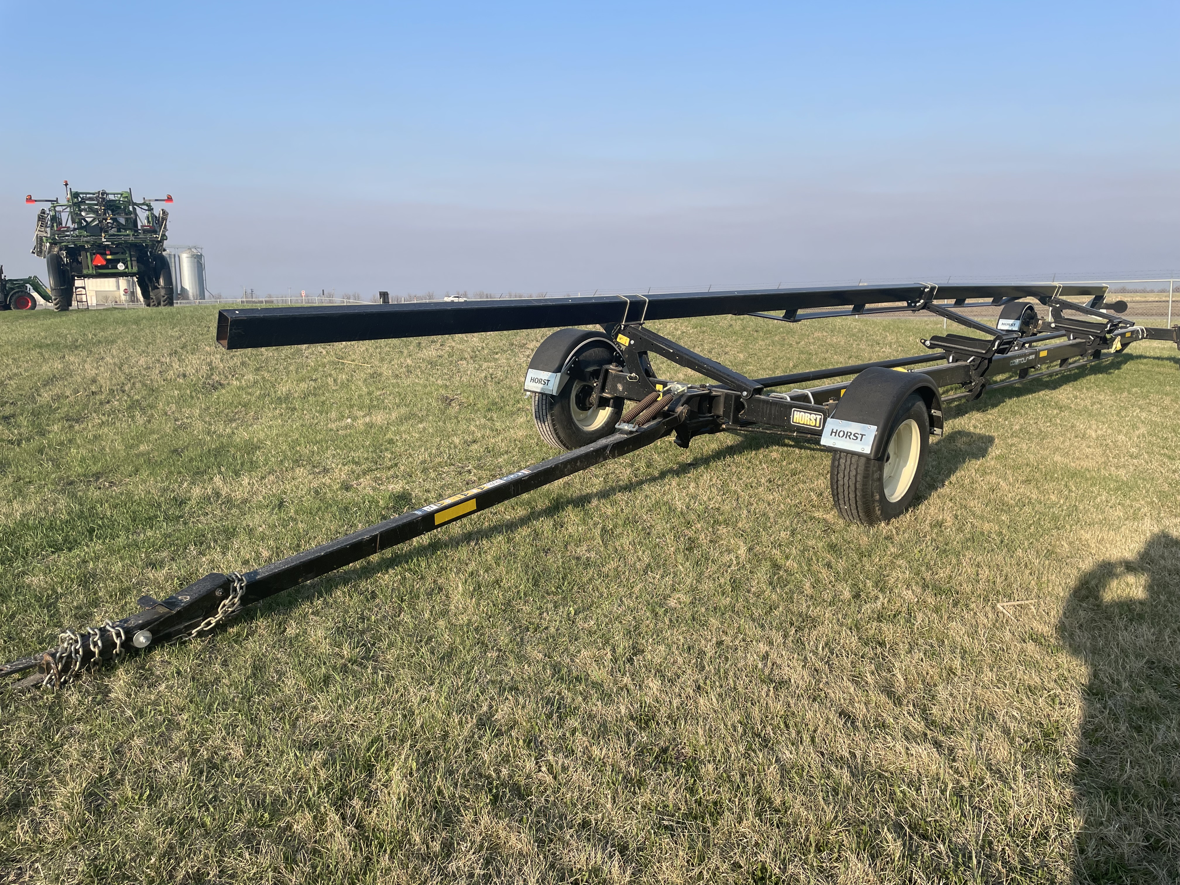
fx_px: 886
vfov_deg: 53.1
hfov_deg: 67.3
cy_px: 442
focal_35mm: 26
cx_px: 590
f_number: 1.6
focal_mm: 4.2
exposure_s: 1/2020
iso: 32
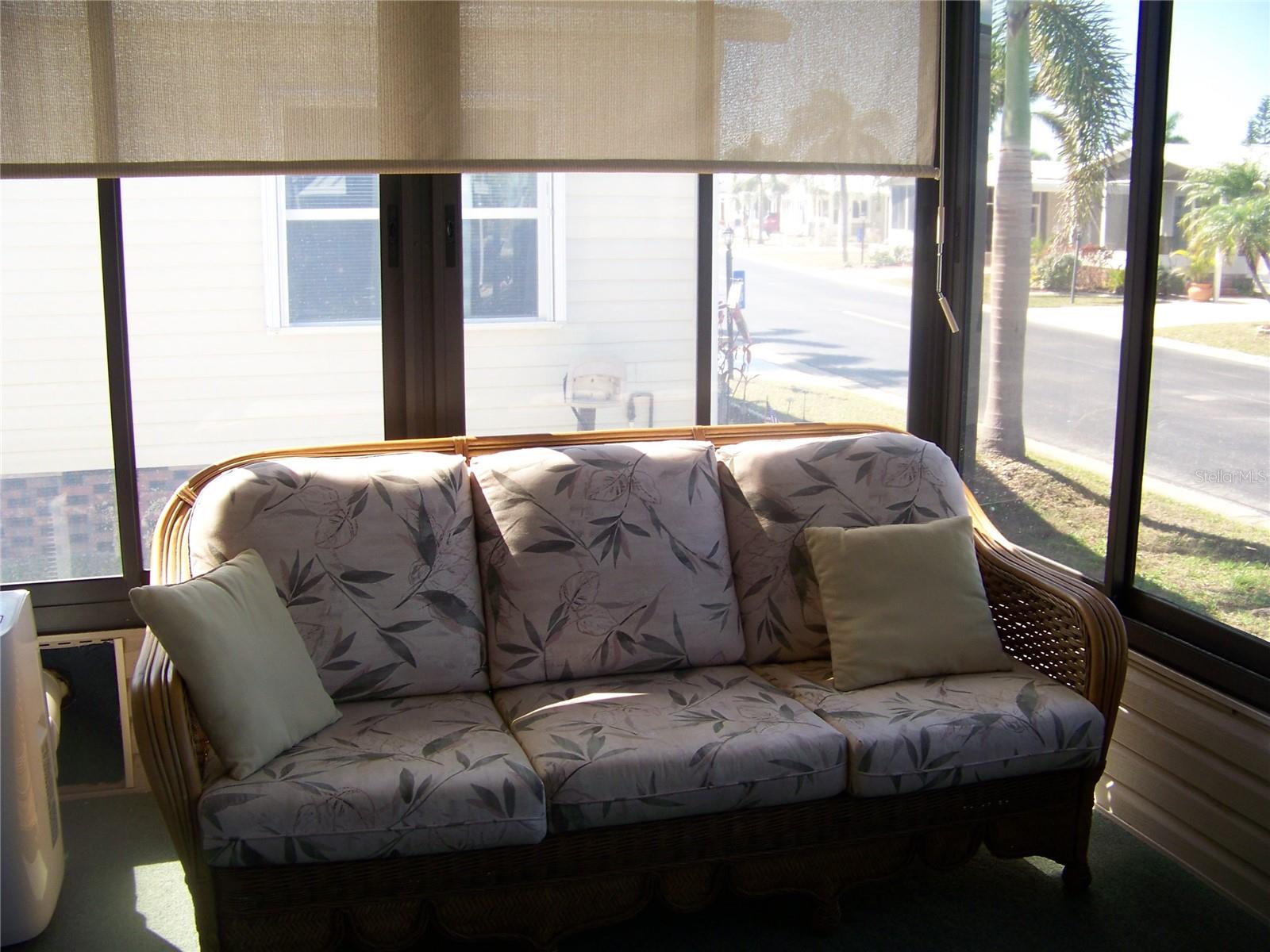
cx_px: 635
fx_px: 1321
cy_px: 476
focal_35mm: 36
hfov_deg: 51.4
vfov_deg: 39.7
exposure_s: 1/30
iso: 64
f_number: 2.8
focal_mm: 5.85
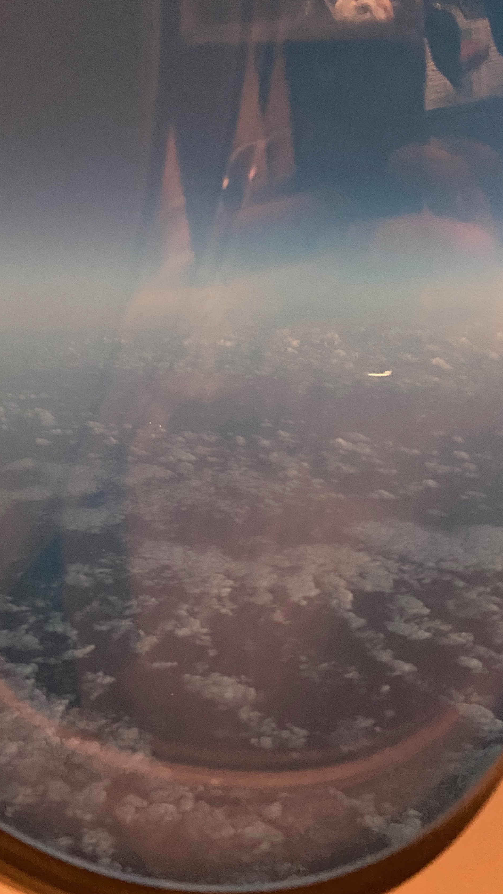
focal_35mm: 34
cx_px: 170
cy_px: 411
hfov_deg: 34.4
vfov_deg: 58.0
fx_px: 806
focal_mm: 4.25
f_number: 1.8
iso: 800
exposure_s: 1/29
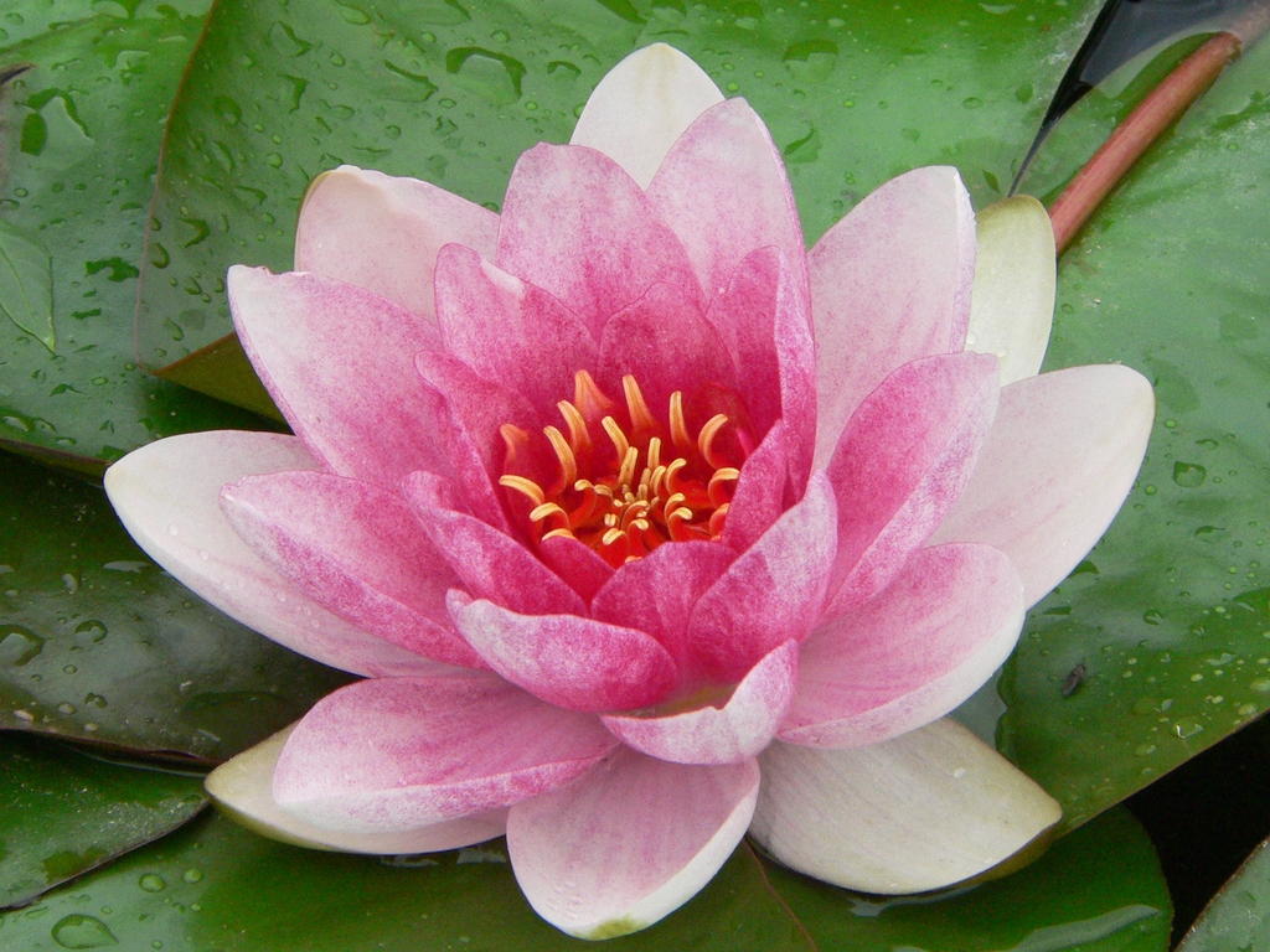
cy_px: 476
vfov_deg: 3.9
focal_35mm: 380
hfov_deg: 5.2
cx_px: 635
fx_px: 13942
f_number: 7.3
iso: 400
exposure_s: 1/200
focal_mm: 63.2
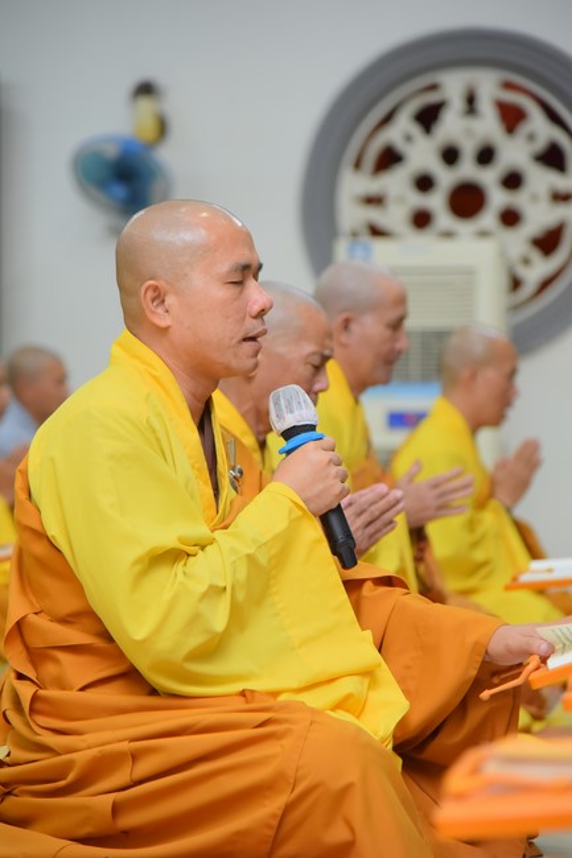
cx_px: 286
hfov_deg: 11.4
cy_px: 429
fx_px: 2861
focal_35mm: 120
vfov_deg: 17.1
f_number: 4
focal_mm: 120
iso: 1600
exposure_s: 1/125
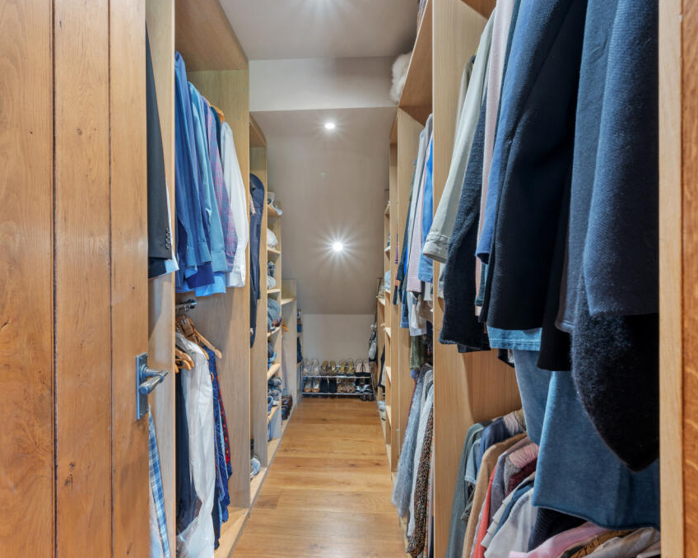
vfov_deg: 75.1
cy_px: 278
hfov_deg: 87.7
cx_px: 330
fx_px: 363
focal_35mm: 18
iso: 100
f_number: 10
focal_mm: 15.5
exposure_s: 10
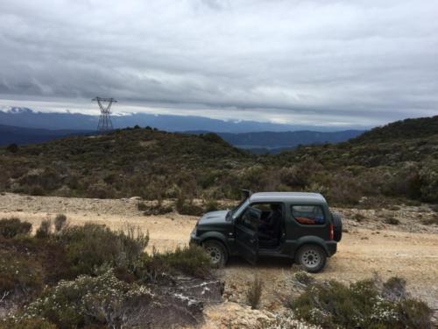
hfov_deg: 61.7
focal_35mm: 29
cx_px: 219
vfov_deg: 48.2
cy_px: 164
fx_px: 367
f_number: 2.2
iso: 25
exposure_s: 1/1603
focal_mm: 4.15
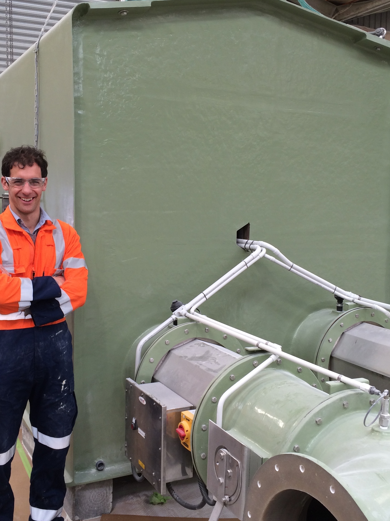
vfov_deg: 45.8
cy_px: 252
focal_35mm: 41
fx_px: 616
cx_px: 183
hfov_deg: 35.1
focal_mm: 4.15
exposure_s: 1/50
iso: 32
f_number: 2.2
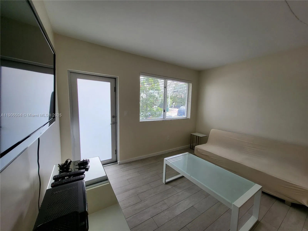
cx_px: 154
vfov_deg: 89.9
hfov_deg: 106.2
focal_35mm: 13
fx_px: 116
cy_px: 116
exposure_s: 1/120
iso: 32
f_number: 2.2
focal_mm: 1.74
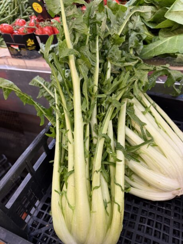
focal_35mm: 24
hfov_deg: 56.8
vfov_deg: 71.6
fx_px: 169
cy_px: 122
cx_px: 92
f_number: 1.78
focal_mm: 6.76
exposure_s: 1/100
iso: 125
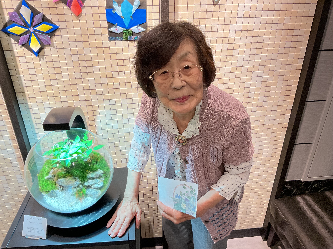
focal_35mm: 29
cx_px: 166
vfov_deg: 48.2
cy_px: 124
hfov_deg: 61.7
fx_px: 279
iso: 64
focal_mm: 3
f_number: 1.8
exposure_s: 1/50
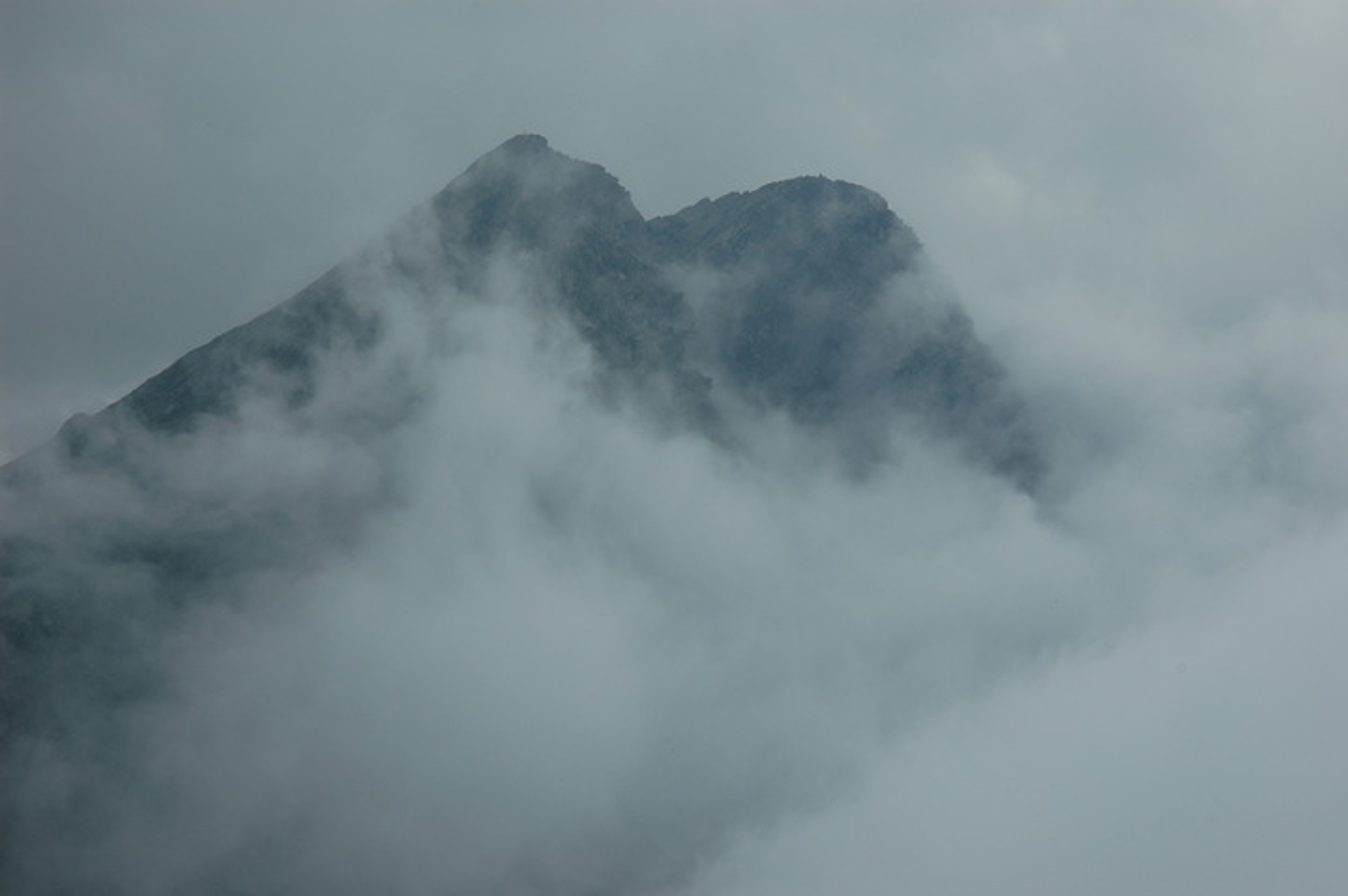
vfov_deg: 13.0
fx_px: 3929
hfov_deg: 19.5
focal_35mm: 105
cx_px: 674
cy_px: 448
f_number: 10
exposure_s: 1/400
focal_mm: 70
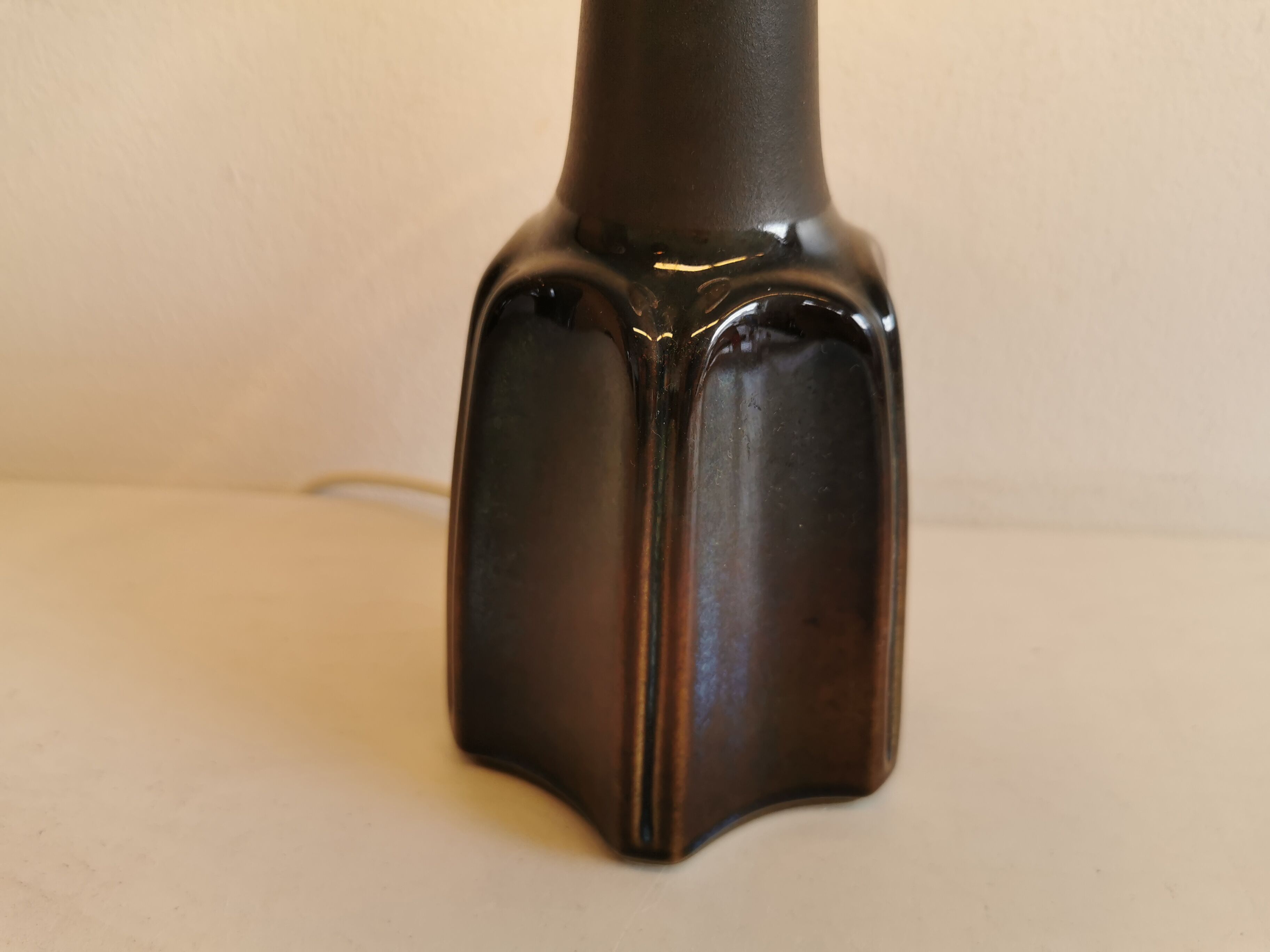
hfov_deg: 65.3
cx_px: 635
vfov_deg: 51.4
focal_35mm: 27
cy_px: 476
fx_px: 991
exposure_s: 1/222
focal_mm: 5.56
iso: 50
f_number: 1.6
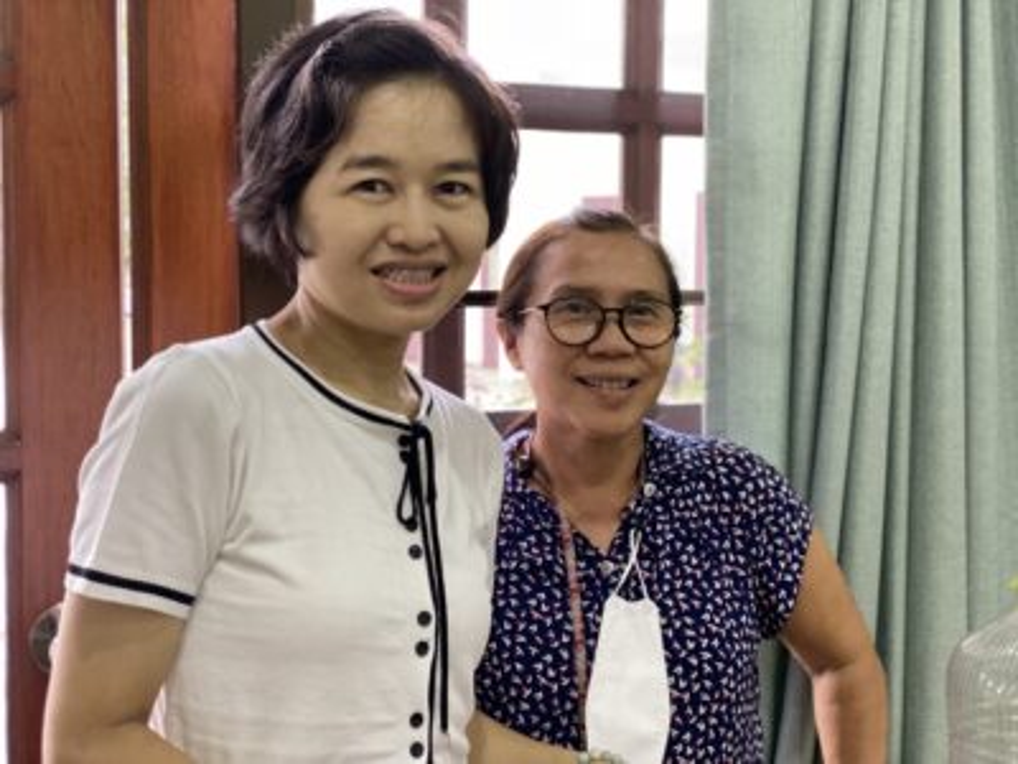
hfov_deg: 36.8
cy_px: 382
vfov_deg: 28.0
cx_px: 509
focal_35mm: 52
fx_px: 1529
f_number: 2
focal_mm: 6
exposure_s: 1/40
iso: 200
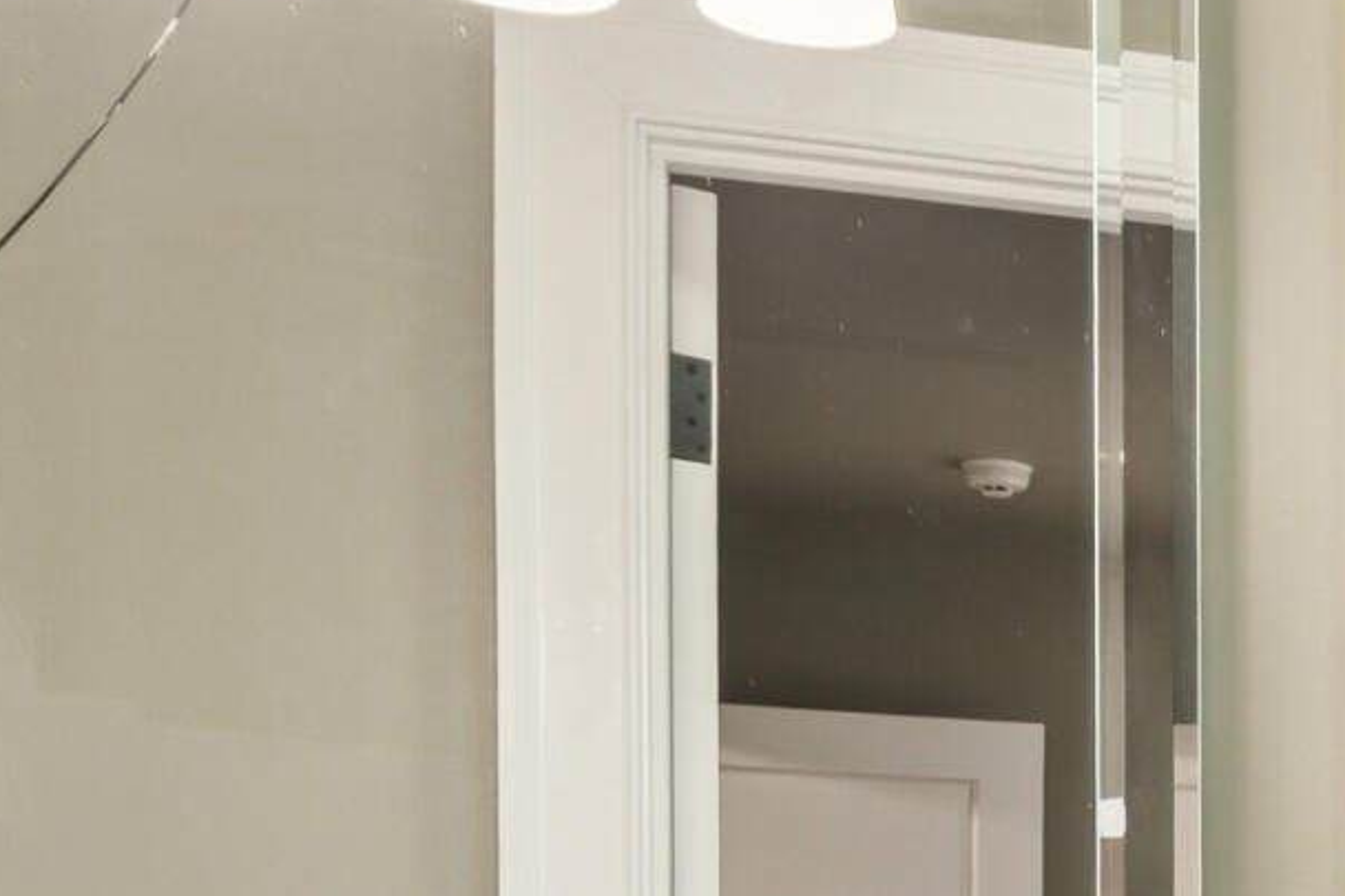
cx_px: 2312
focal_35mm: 79
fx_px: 2951
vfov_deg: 16.2
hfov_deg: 19.9
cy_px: 1221
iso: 400
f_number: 7.1
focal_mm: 16
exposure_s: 1/10
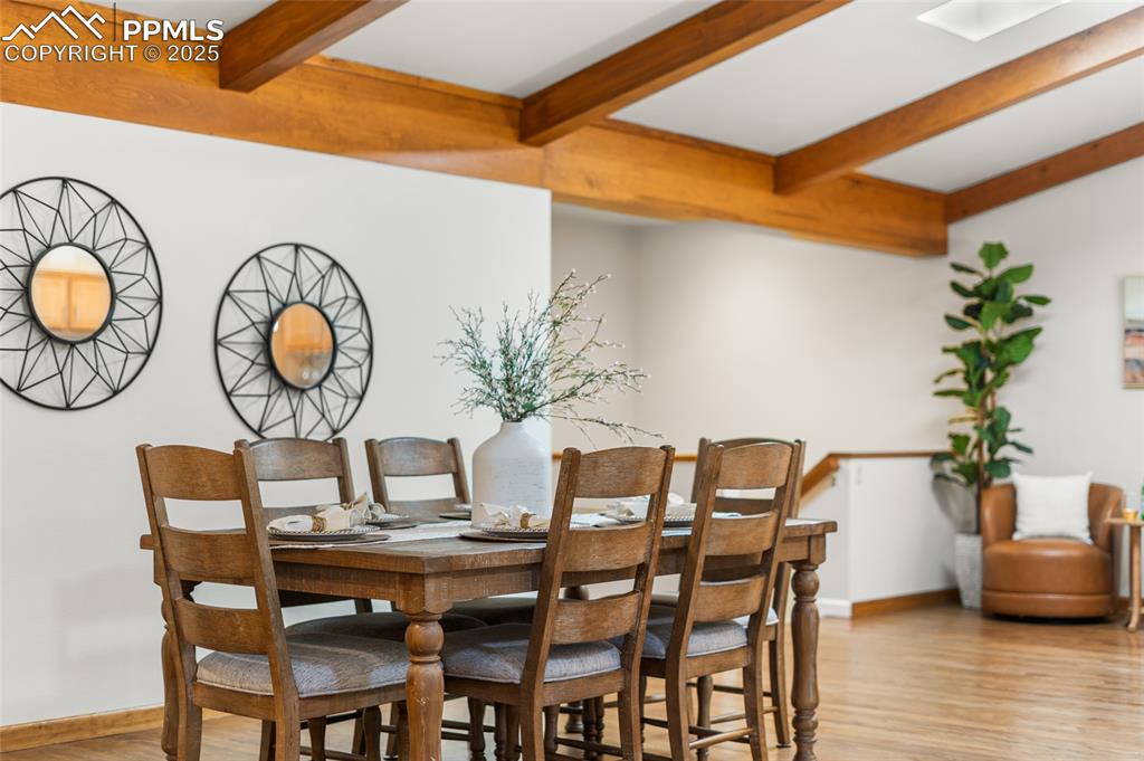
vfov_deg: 26.9
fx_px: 1588
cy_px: 380
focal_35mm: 50
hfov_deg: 39.6
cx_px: 572
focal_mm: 50
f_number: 1.8
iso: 100
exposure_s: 1/15
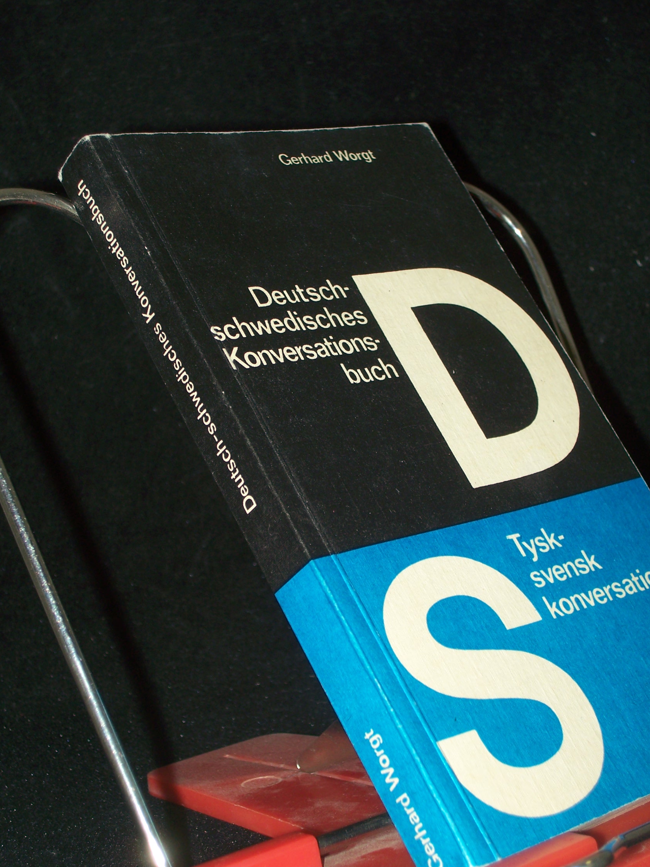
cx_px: 333
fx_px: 1702
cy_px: 445
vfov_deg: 28.6
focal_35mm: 68
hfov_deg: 21.6
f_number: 3.6
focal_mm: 11
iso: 80
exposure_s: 1/80
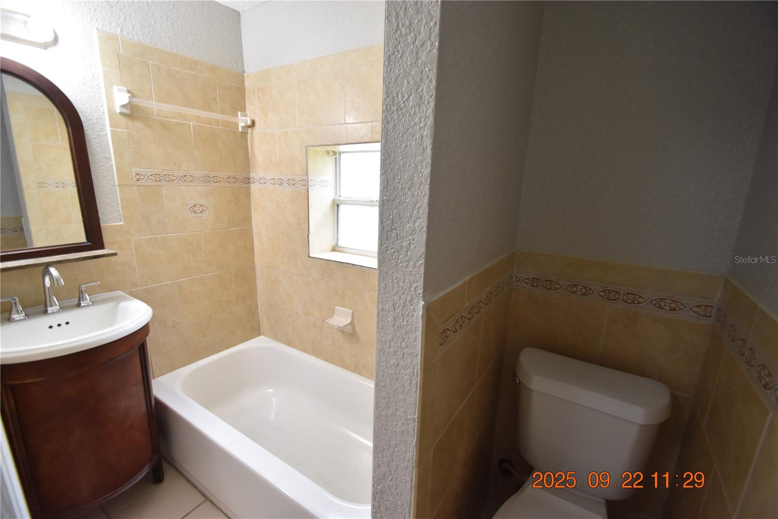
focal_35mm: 15
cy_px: 260
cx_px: 389
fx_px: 324
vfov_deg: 77.3
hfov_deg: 100.4
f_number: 4
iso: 800
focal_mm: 10
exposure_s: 1/90
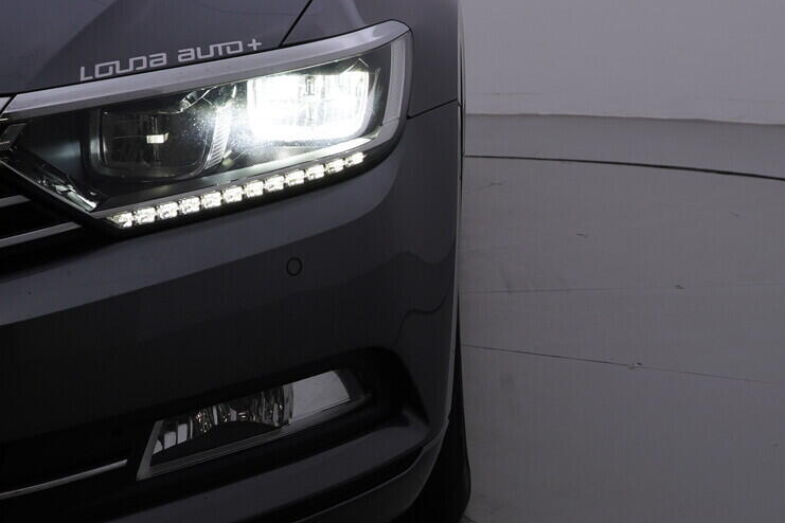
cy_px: 194
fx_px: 1526
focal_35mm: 70
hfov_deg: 28.6
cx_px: 525
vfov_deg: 19.4
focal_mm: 24
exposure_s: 1/160
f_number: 5.6
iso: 125
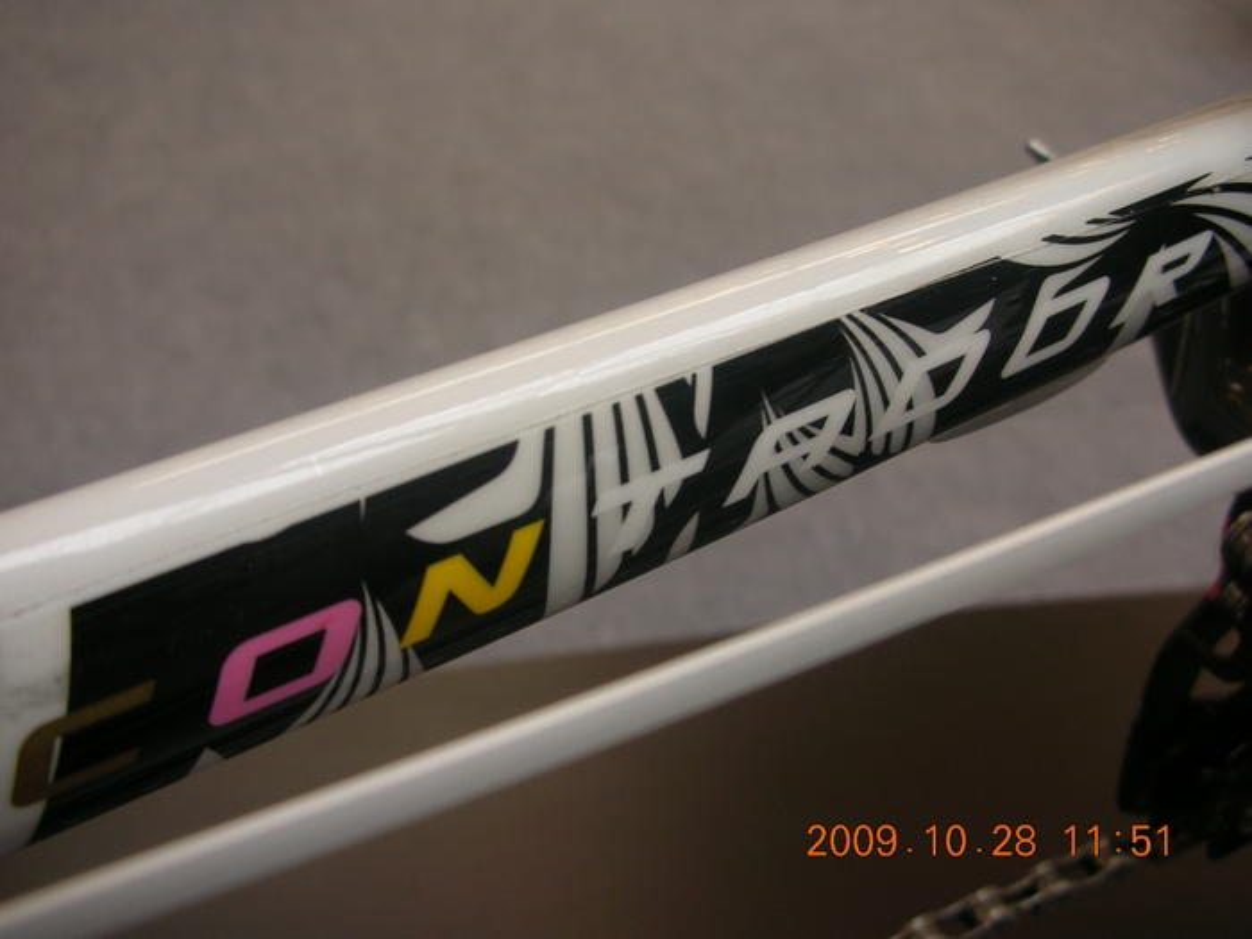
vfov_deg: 40.7
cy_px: 470
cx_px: 626
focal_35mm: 35
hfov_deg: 52.6
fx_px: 1266
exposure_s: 1/13
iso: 50
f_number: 3
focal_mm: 5.8
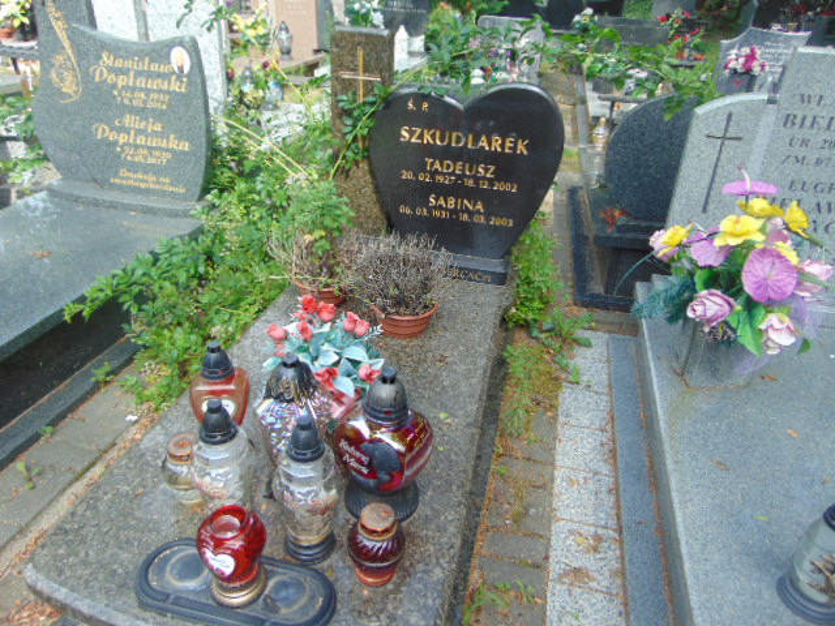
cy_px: 313
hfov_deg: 69.4
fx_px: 603
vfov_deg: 54.9
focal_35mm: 25
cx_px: 418
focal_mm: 4.5
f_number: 3
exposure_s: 1/250
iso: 80
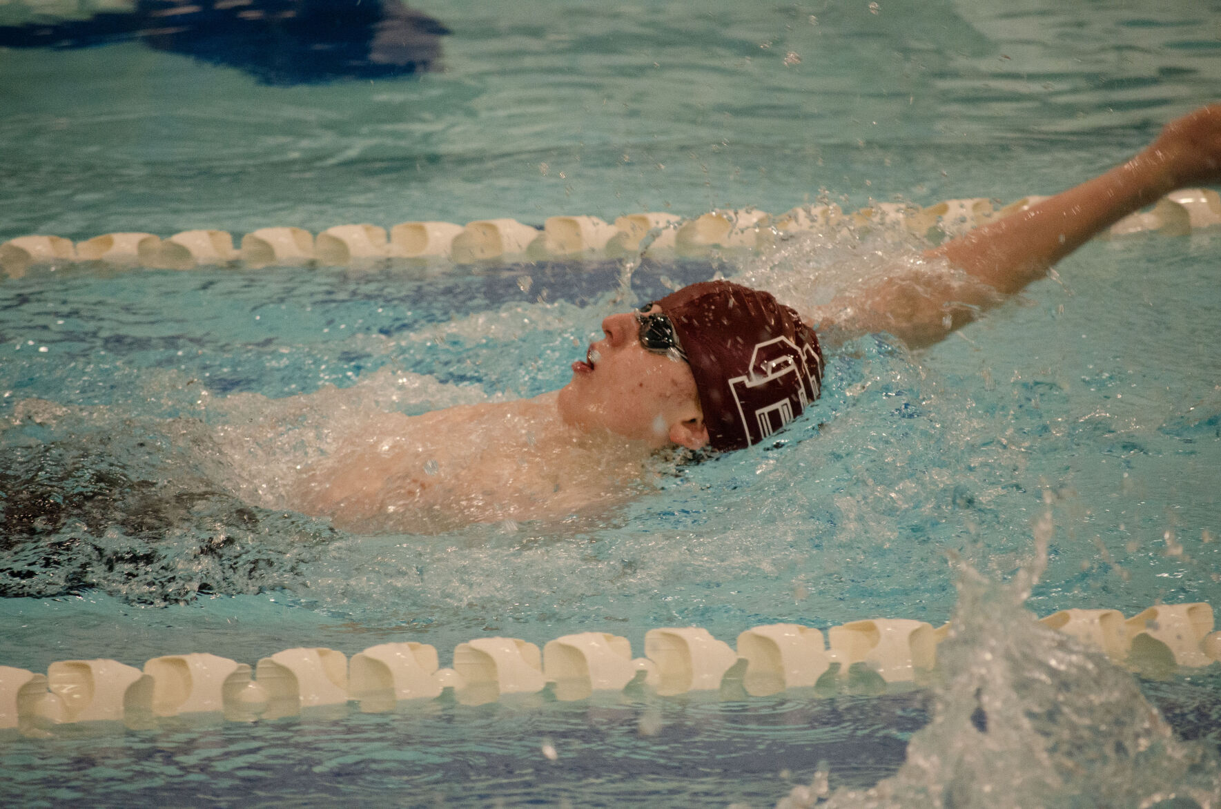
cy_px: 404
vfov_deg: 5.2
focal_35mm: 262
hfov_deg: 7.9
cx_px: 610
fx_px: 8885
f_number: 5.3
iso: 3200
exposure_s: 1/320
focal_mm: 175
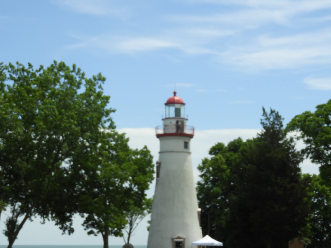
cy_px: 127
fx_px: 861
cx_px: 168
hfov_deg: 21.8
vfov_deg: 16.4
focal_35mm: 90
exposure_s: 1/800
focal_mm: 15.2
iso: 100
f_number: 4.5
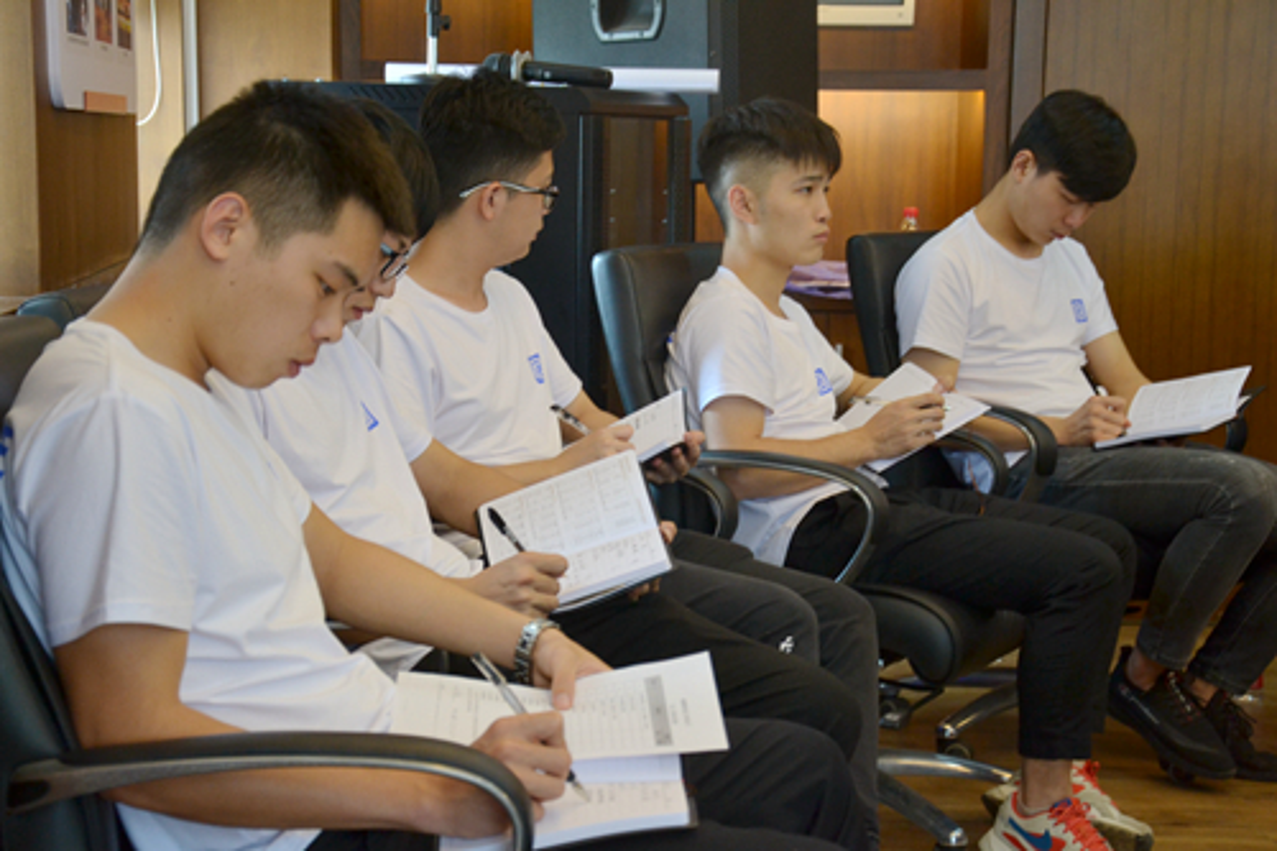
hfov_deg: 27.0
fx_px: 2659
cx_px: 638
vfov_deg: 18.2
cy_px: 426
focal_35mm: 75
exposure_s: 1/40
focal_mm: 50
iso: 800
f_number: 5
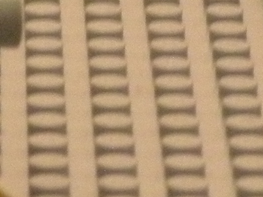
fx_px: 4400
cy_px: -58
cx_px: 18
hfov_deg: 3.4
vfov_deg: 2.6
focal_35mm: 579
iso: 400
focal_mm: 14.9
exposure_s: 1/19.5
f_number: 4
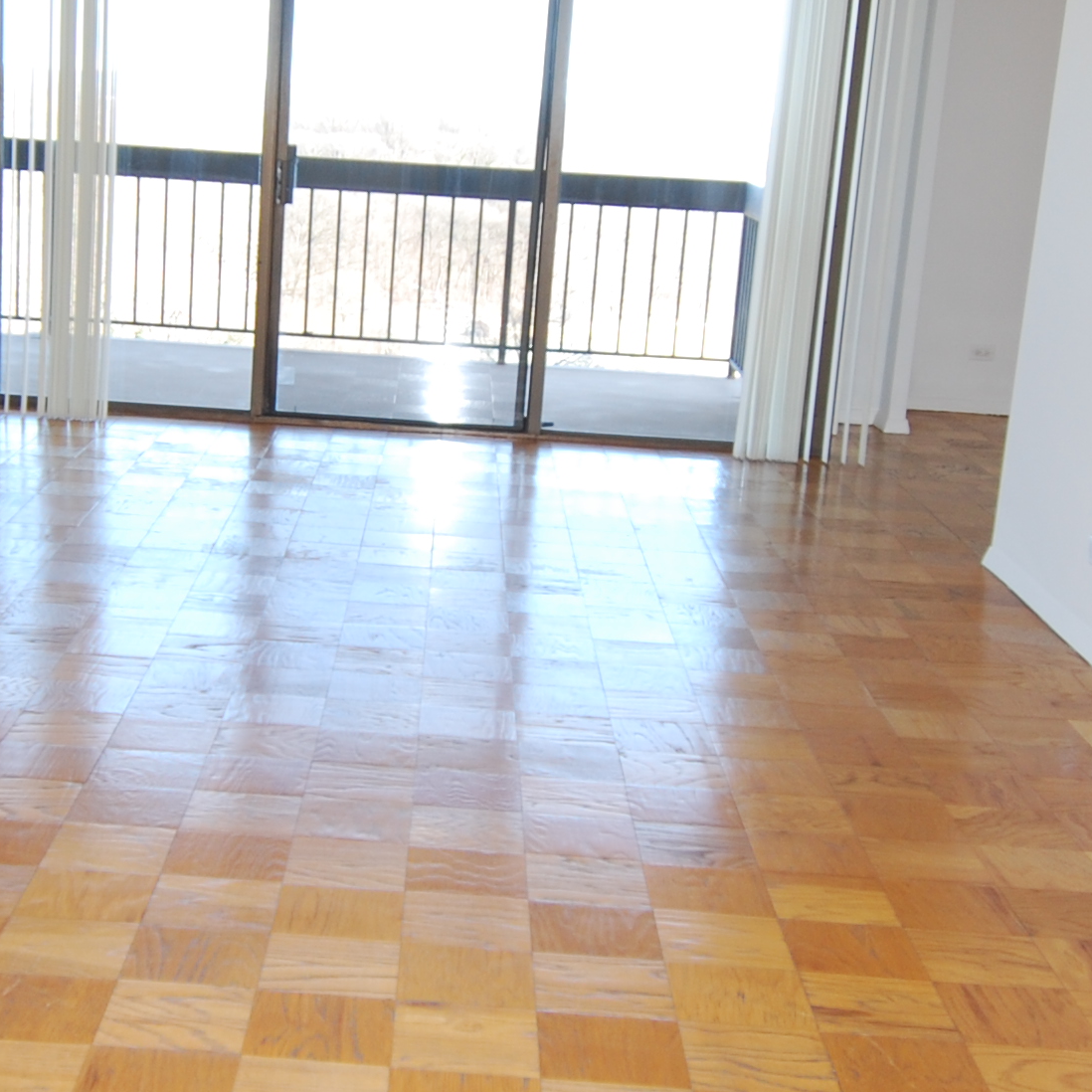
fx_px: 1927
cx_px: 331
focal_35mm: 54
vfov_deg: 31.6
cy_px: 539
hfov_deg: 31.3
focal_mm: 12
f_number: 4.5
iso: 200
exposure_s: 1/80
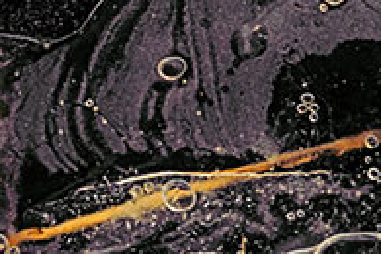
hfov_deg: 3.8
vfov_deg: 2.6
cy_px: 24
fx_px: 5704
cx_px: 96
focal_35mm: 539
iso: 1000
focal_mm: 210
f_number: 6.3
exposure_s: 1/1250
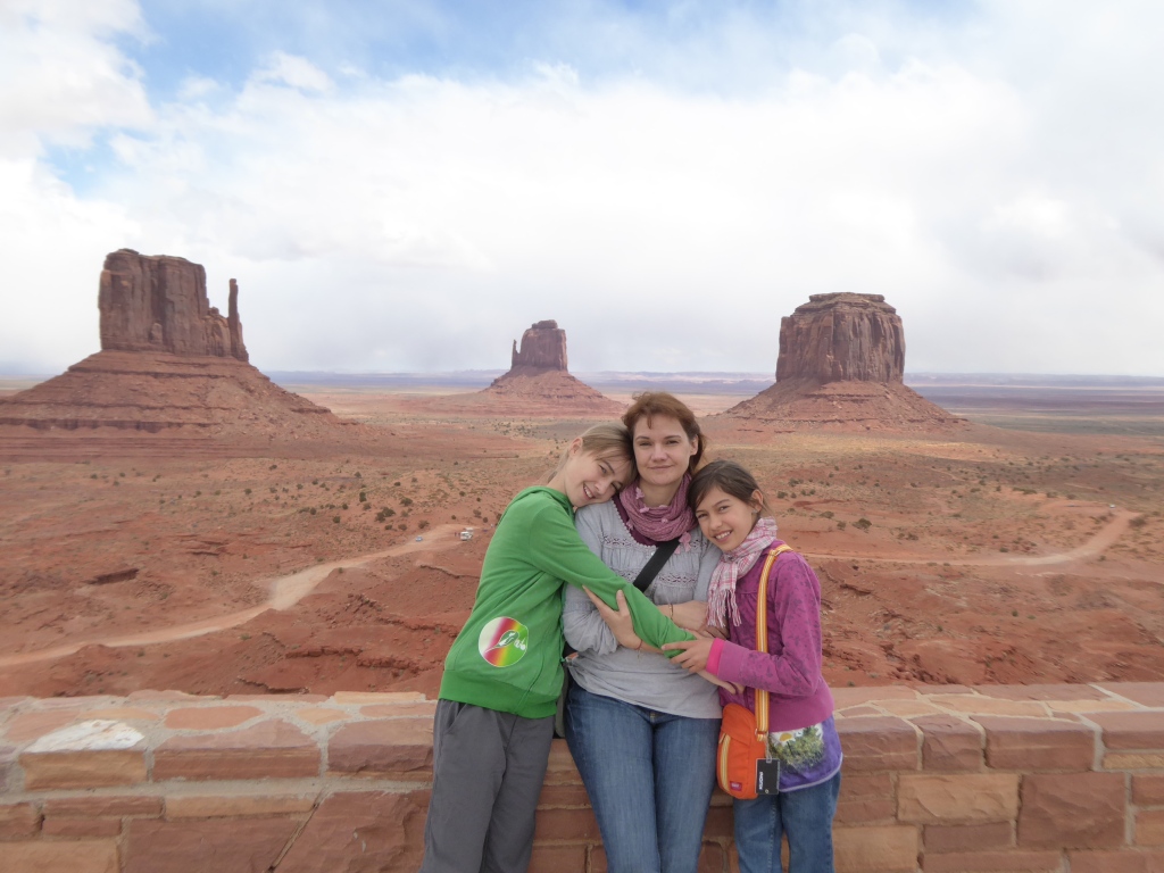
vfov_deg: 48.2
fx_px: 975
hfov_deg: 61.7
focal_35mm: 29
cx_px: 582
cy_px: 436
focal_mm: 5
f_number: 3.5
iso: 160
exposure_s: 1/1000
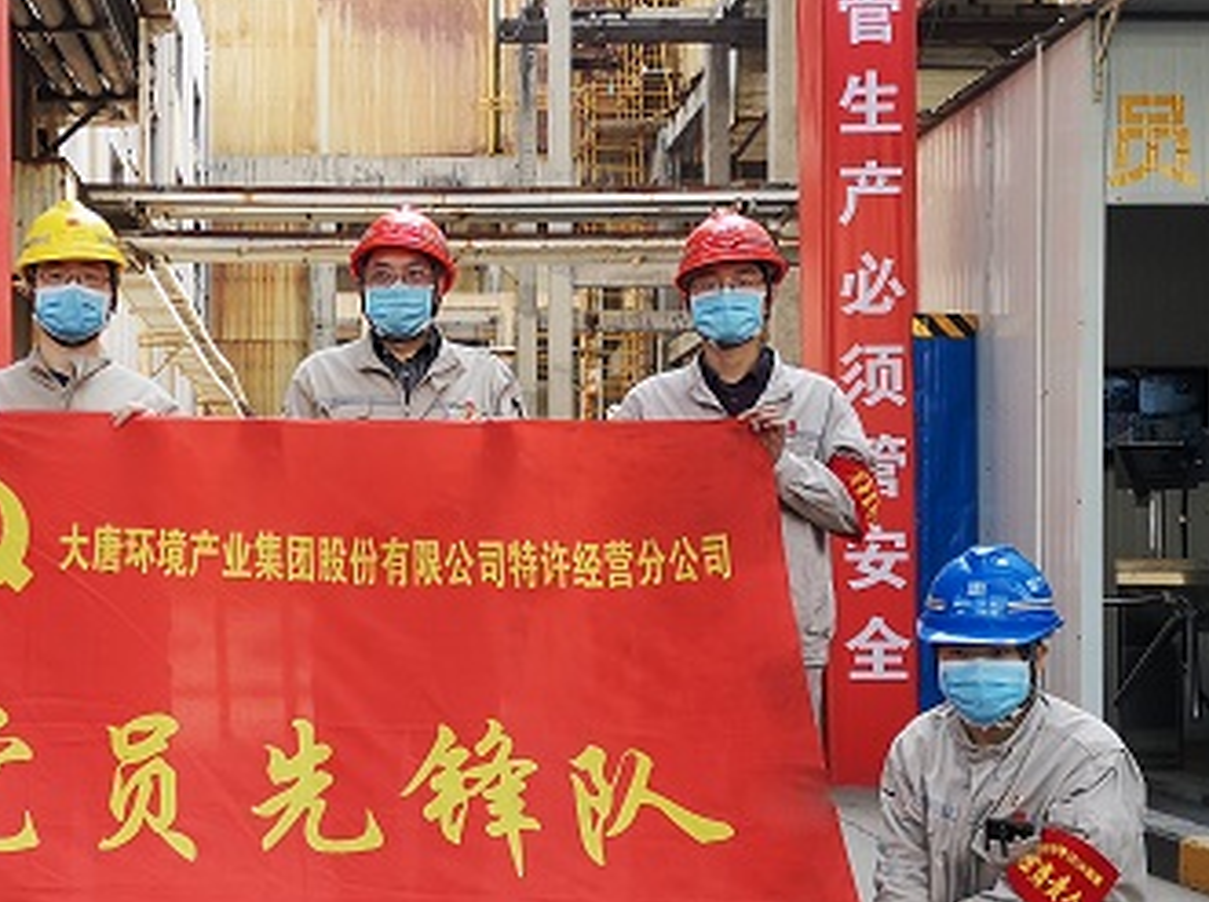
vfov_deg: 29.6
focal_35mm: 49
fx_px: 1708
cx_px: 358
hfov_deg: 38.3
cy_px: 458
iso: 50
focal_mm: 3.95
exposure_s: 1/498
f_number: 1.8
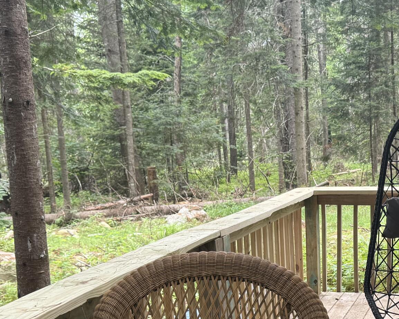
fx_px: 720
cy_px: 279
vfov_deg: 24.4
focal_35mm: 61
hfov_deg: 30.0
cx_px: 336
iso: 100
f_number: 1.78
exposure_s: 1/121
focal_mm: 6.76
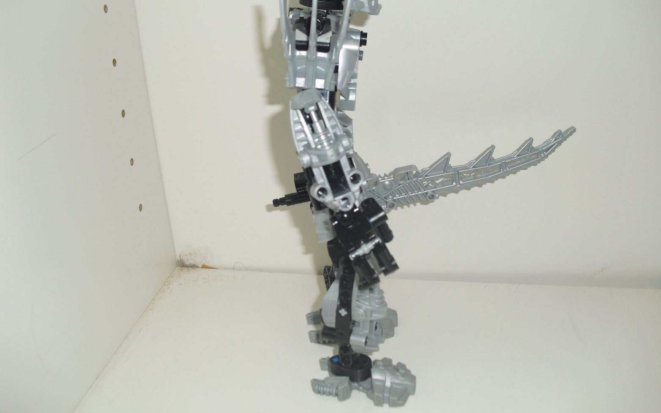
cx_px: 331
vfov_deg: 32.7
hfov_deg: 50.4
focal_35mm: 39
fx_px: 702
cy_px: 173
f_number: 3.1
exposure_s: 1/60
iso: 64
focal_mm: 6.3
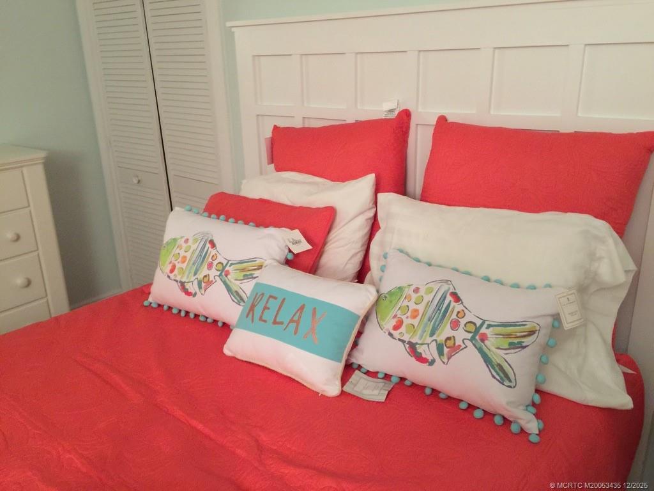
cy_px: 246
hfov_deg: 61.7
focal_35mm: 29
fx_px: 548
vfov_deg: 48.2
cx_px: 327
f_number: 2.2
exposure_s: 1/4
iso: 80
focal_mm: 4.15
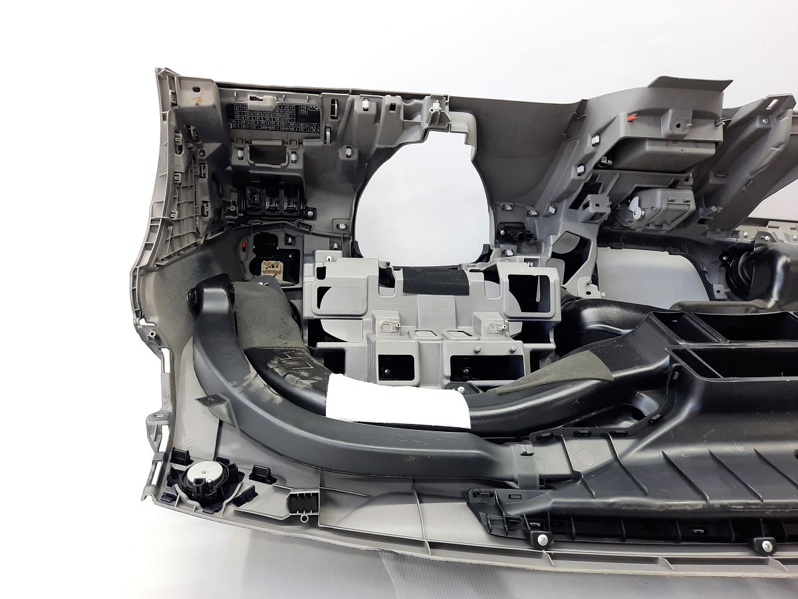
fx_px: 576
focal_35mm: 25
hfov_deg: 69.4
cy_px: 300
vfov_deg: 54.9
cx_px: 399
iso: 125
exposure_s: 1/50
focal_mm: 4.6
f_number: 2
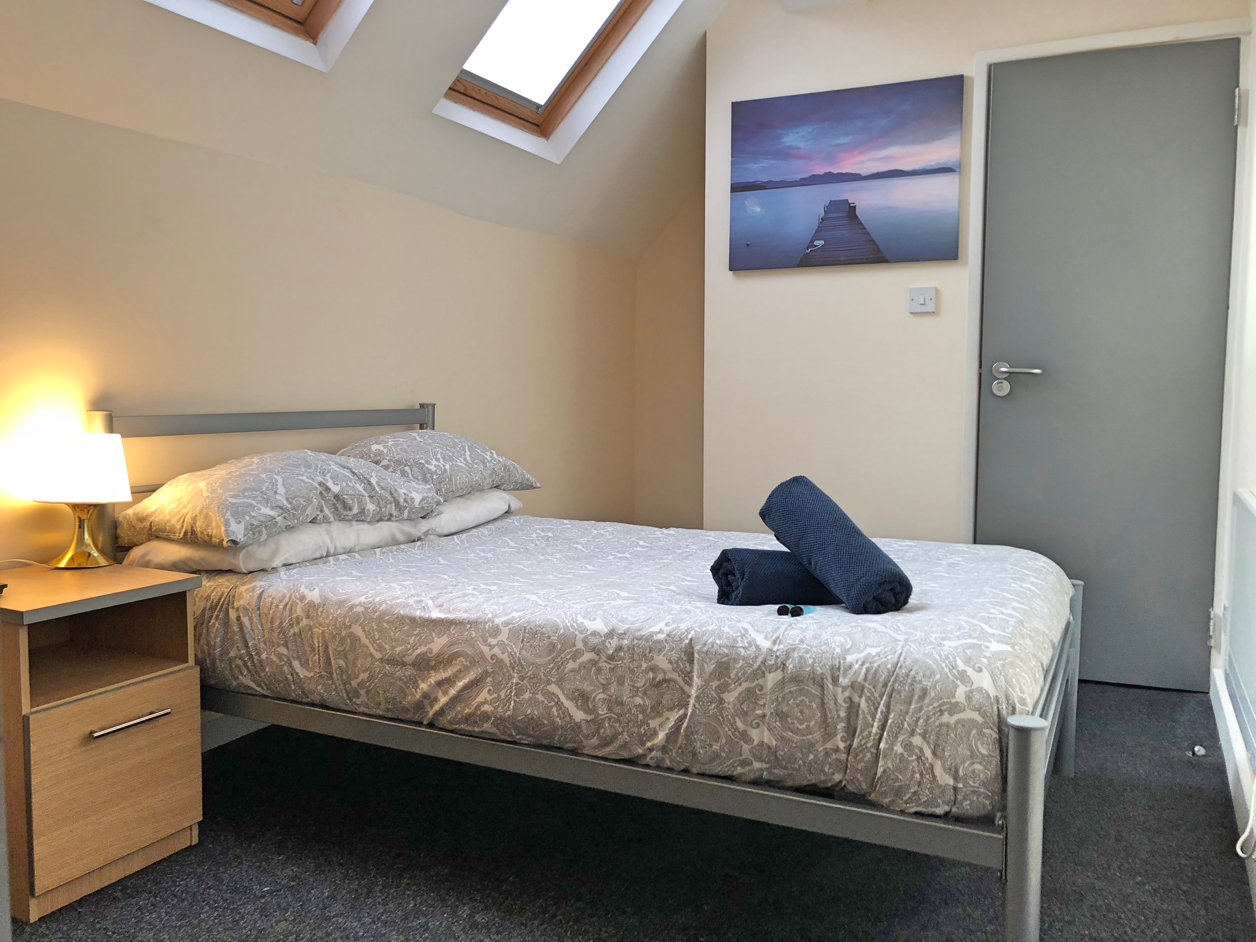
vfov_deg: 49.7
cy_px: 471
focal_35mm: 28
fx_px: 1016
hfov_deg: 63.4
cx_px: 628
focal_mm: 3.99
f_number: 1.8
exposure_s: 1/24
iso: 32
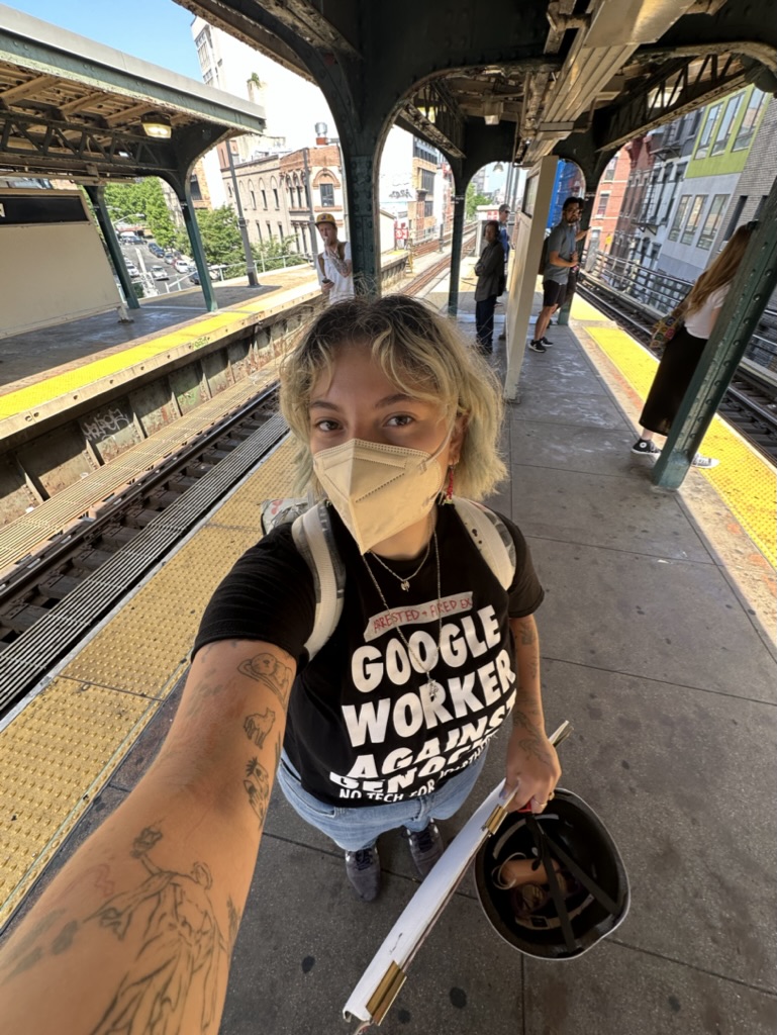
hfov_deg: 85.7
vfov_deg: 102.0
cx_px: 388
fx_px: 419
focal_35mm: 14
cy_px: 518
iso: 40
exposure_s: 1/134
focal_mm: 2.22
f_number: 2.2
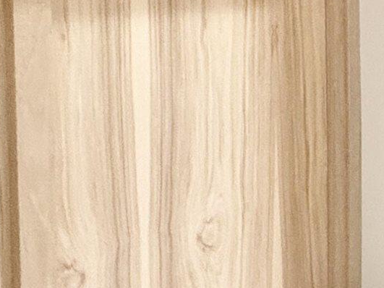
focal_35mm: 81
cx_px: 756
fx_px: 898
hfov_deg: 17.6
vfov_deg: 17.5
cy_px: -41
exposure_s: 1/60
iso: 250
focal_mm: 2.22
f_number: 2.2
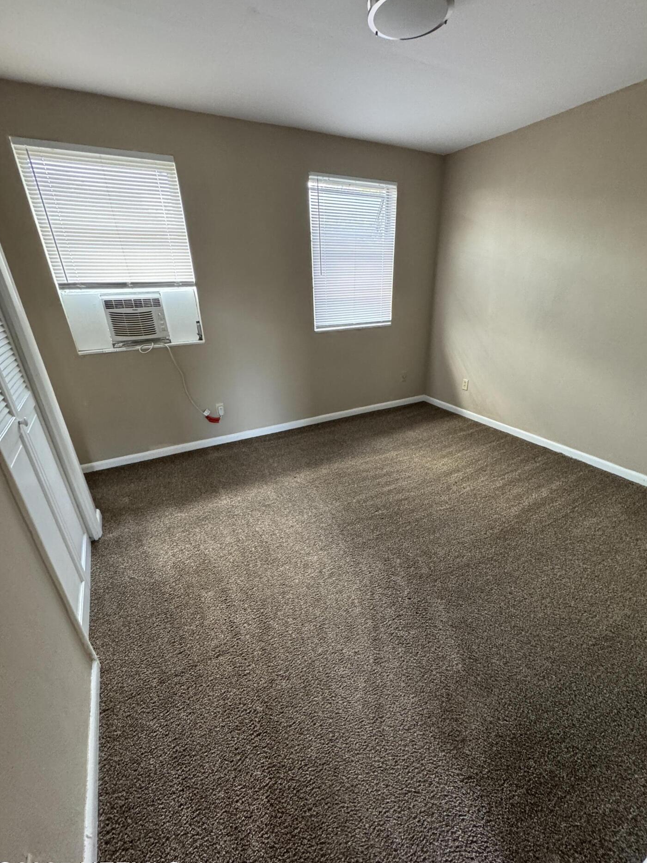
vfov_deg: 98.1
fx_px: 374
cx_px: 339
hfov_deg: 81.7
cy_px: 453
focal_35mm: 15
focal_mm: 2.22
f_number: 2.2
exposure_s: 1/60
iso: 500
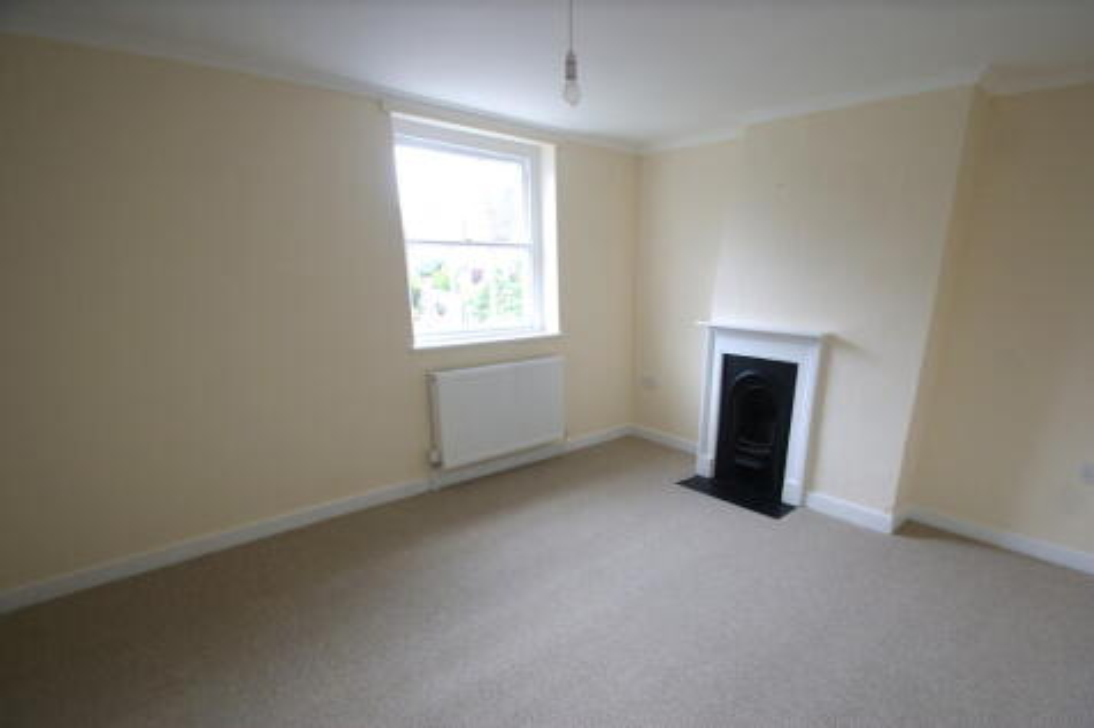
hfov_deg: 95.0
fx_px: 501
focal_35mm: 16
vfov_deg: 72.0
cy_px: 364
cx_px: 547
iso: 100
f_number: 4.5
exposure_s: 1/30
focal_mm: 11
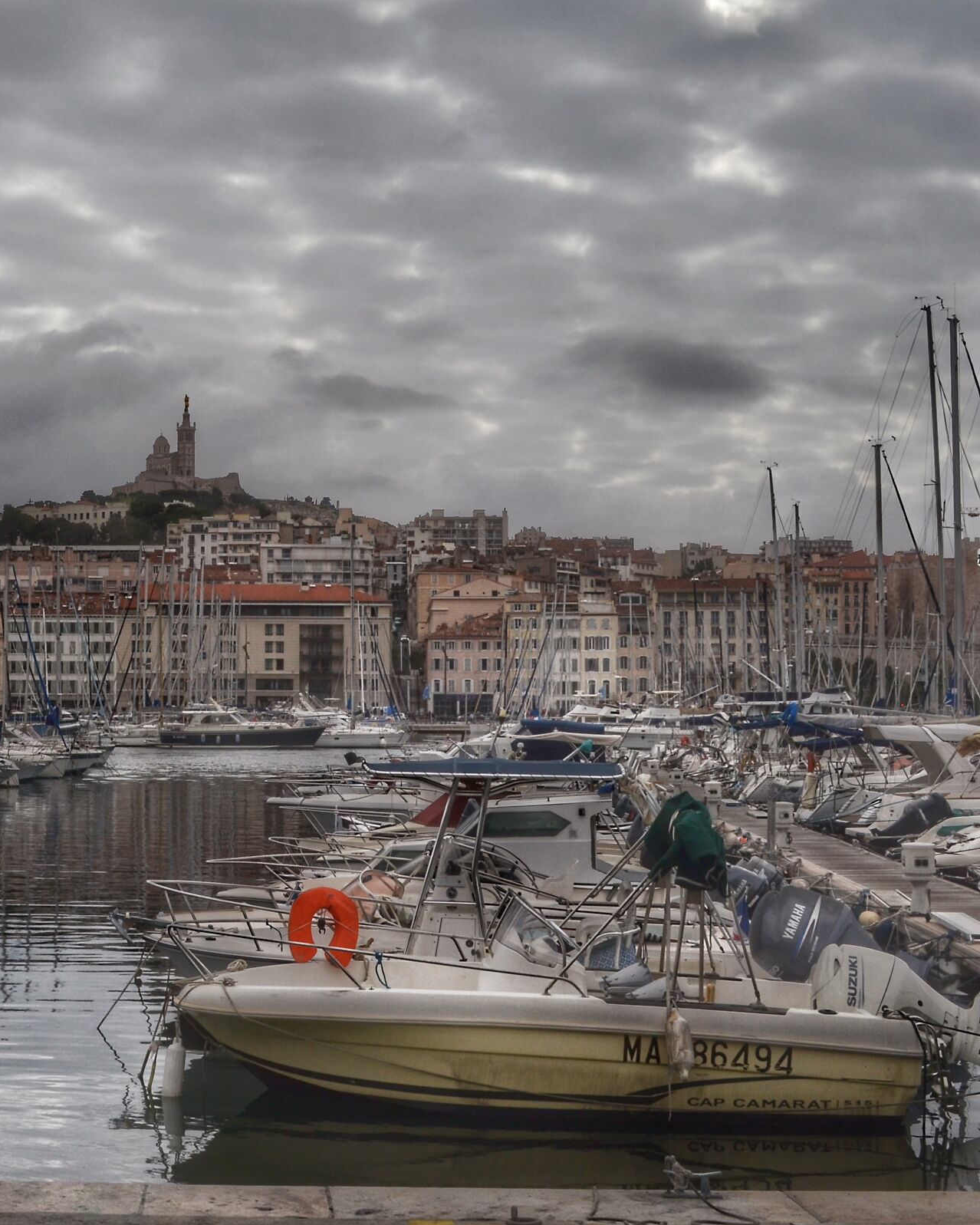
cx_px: 146
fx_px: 1994
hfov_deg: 26.9
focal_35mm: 55
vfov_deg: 34.1
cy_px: 612
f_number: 14
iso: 400
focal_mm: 26
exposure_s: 1/800
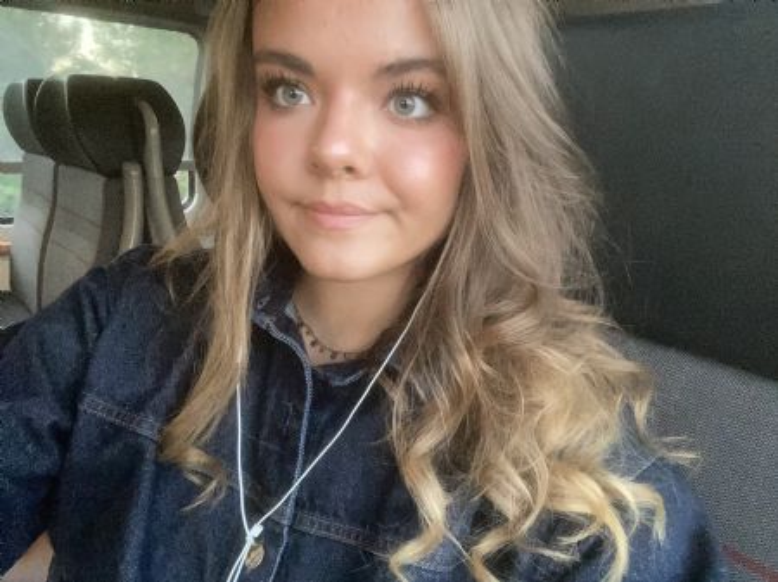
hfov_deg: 74.0
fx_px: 517
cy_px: 291
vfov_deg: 58.8
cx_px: 389
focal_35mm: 23
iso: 640
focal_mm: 2.71
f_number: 2.2
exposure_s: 1/30
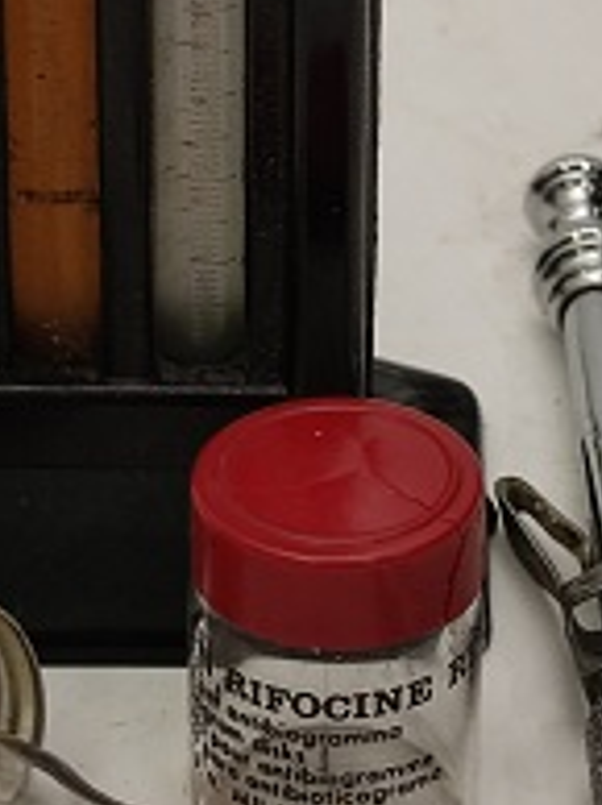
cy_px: 33
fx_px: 4555
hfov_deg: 7.6
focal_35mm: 196
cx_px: 253
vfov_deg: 10.0
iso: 251
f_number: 1.69
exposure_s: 1/100
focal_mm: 6.72
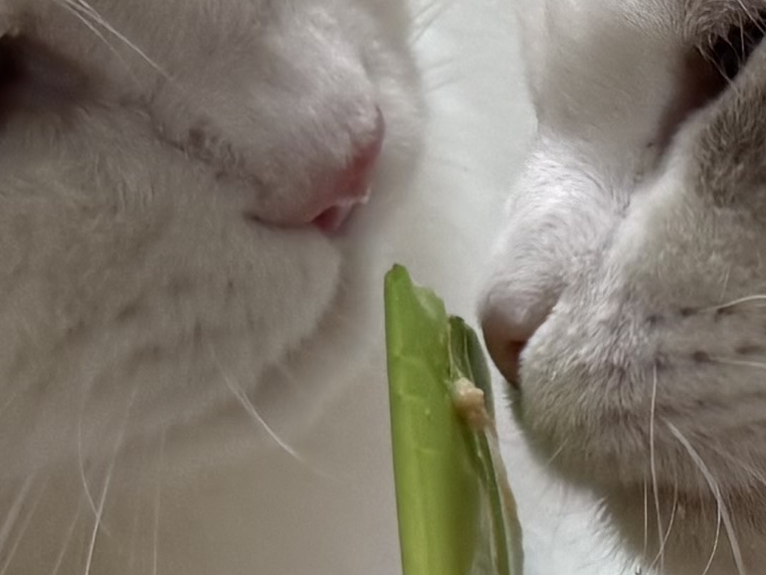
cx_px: 929
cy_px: 614
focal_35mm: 178
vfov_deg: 8.3
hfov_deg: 10.9
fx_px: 3940
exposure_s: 1/120
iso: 125
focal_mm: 6.76
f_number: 1.78
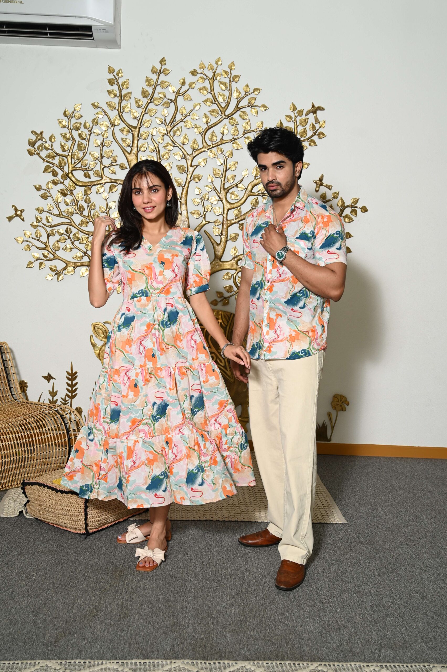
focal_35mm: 37
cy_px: 336
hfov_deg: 35.9
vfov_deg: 51.9
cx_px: 224
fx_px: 690
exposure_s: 1/160
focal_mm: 37
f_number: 4.5
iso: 400
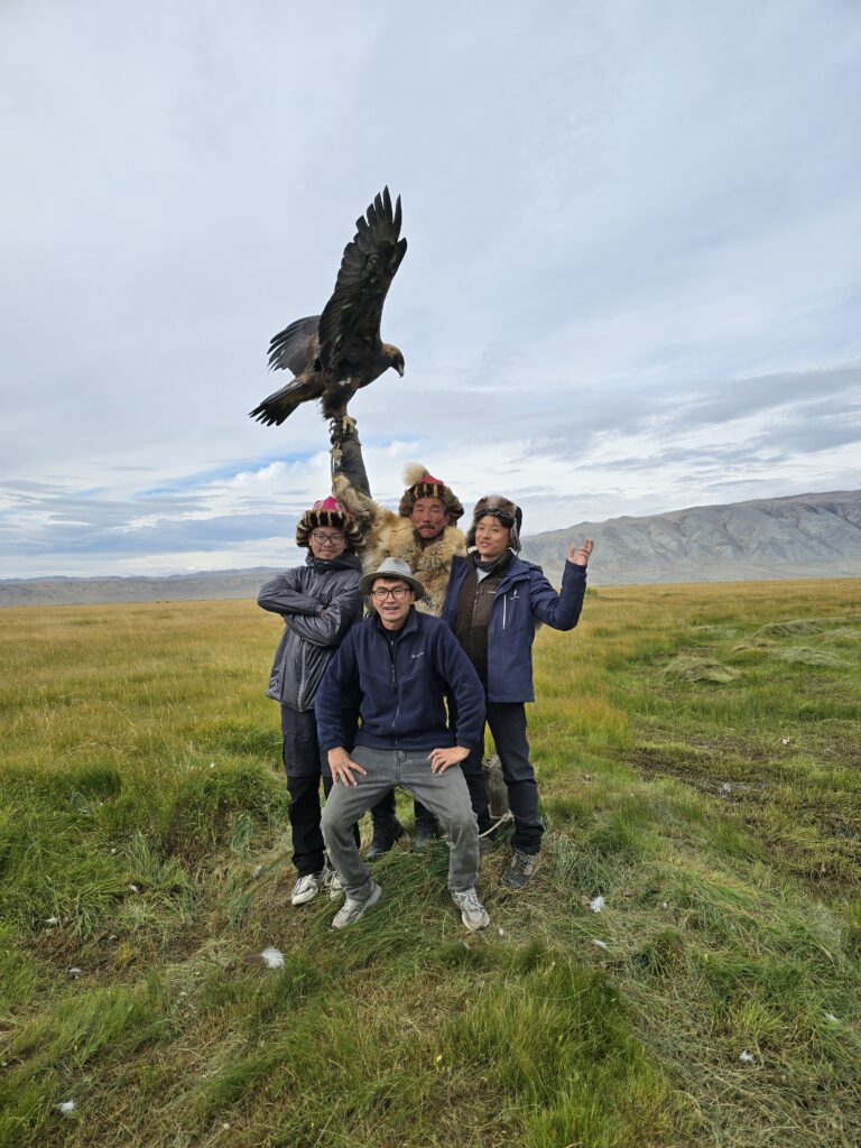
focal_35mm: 23
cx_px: 430
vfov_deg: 73.9
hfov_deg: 58.9
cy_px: 574
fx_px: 763
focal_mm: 6.3
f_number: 1.7
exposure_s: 1/569
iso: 12
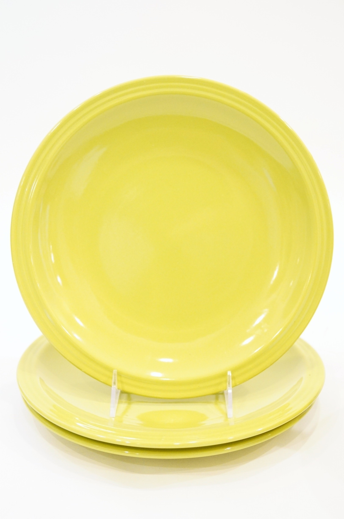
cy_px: 260
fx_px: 604
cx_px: 172
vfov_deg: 46.5
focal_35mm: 42
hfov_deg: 31.8
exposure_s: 1/40
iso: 3200
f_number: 4.5
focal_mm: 28
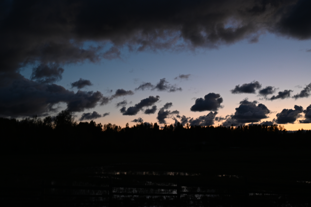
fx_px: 397
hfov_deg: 42.8
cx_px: 156
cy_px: 104
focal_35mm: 46
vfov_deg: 29.2
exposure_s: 1/100
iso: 900
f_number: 4
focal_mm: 46
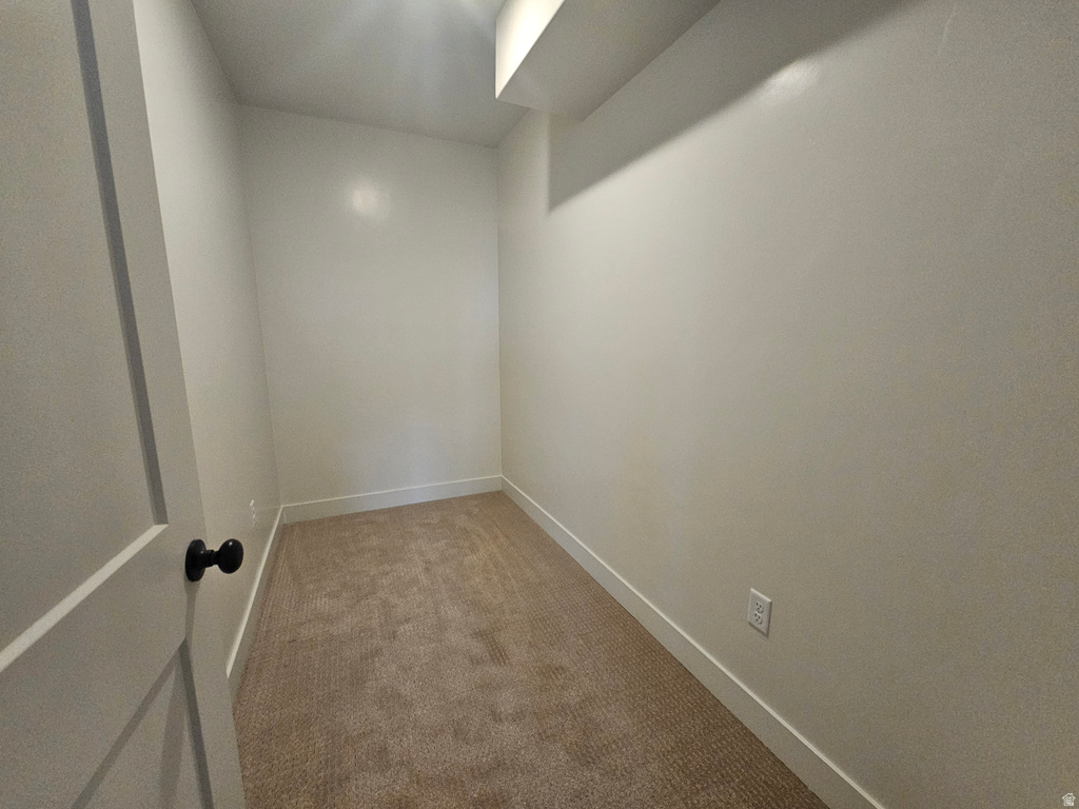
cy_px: 404
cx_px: 540
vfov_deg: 89.9
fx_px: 405
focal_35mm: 13
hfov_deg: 106.2
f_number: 2.2
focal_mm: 2.2
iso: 200
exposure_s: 1/60
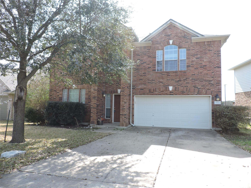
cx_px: 126
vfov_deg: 56.8
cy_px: 94
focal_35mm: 24
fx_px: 174
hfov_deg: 71.6
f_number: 3
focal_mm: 4.3
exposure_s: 1/400
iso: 100
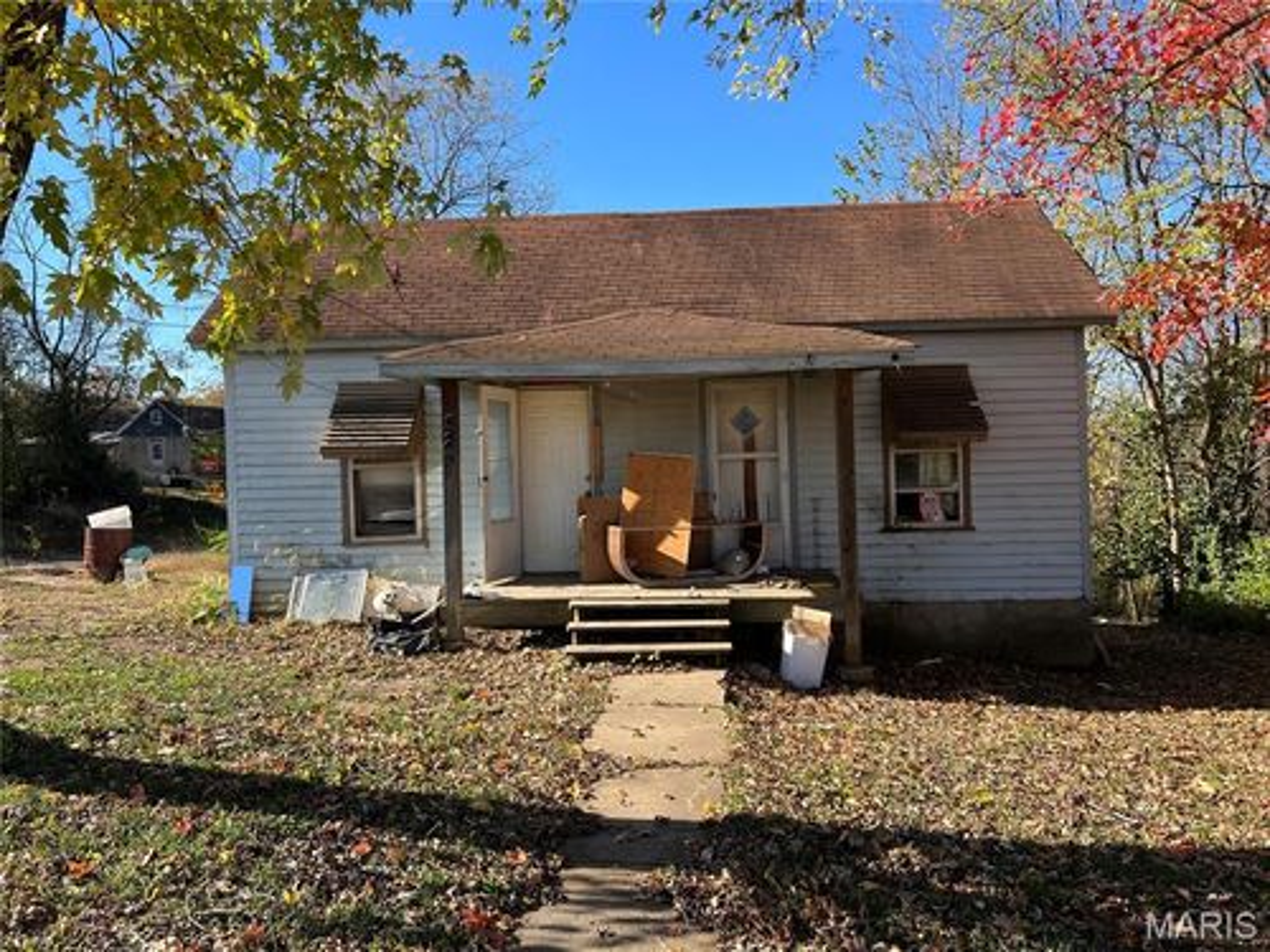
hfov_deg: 67.3
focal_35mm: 26
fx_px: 954
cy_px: 476
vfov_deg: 53.1
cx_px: 635
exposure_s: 1/1597
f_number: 1.5
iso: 50
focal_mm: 5.7
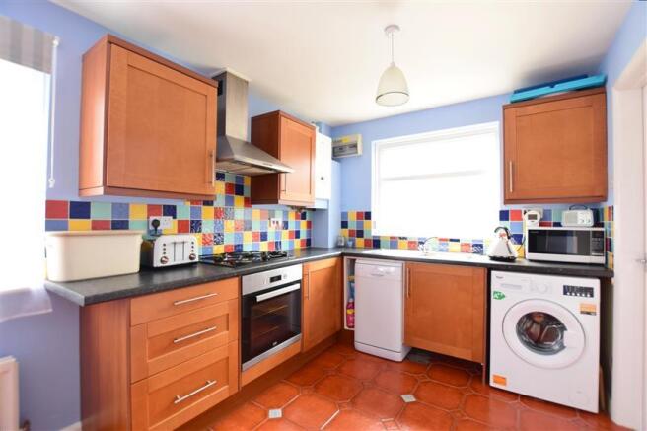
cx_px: 324
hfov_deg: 100.4
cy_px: 216
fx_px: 269
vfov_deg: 77.3
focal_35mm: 15
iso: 320
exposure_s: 1/50
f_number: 5.6
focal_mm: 10
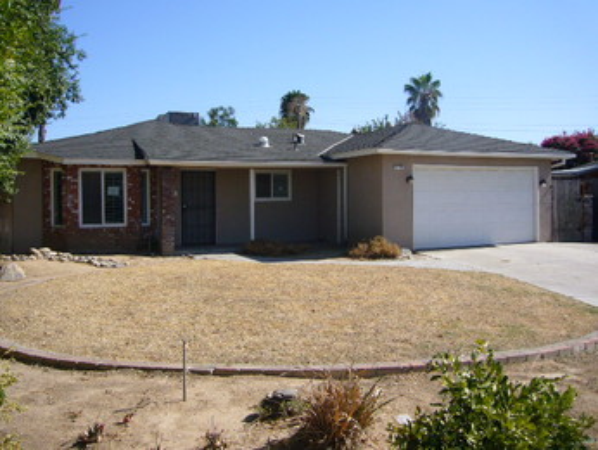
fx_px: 553
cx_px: 299
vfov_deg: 44.2
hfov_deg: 56.8
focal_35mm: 32
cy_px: 225
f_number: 5.6
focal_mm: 4.6
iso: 80
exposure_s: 1/320
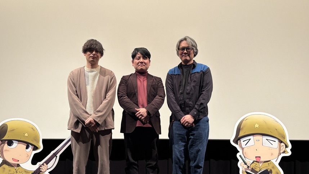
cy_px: 112
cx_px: 145
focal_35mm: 33
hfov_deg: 59.4
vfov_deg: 35.4
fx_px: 270
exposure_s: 1/50
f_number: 1.6
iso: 320
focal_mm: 5.96
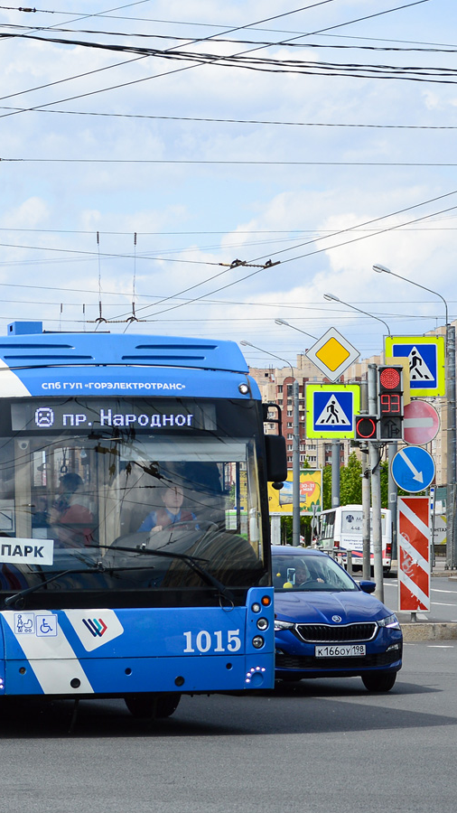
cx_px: 137
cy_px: 430
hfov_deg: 9.2
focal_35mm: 131
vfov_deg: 16.4
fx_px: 2823
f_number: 5.6
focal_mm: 50
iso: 100
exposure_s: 1/500
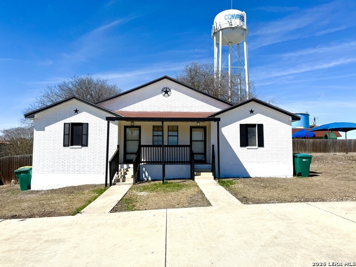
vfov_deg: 56.8
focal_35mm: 24
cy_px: 134
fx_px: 247
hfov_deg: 71.6
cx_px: 178
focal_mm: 6.76
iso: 80
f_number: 1.78
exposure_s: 1/11905
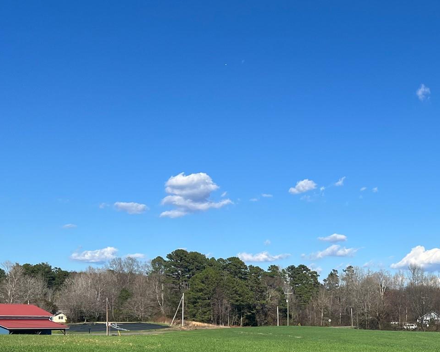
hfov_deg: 33.0
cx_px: 392
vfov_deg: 26.7
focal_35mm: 54
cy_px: 344
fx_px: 703
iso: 50
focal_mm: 5.7
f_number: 1.5
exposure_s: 1/5076
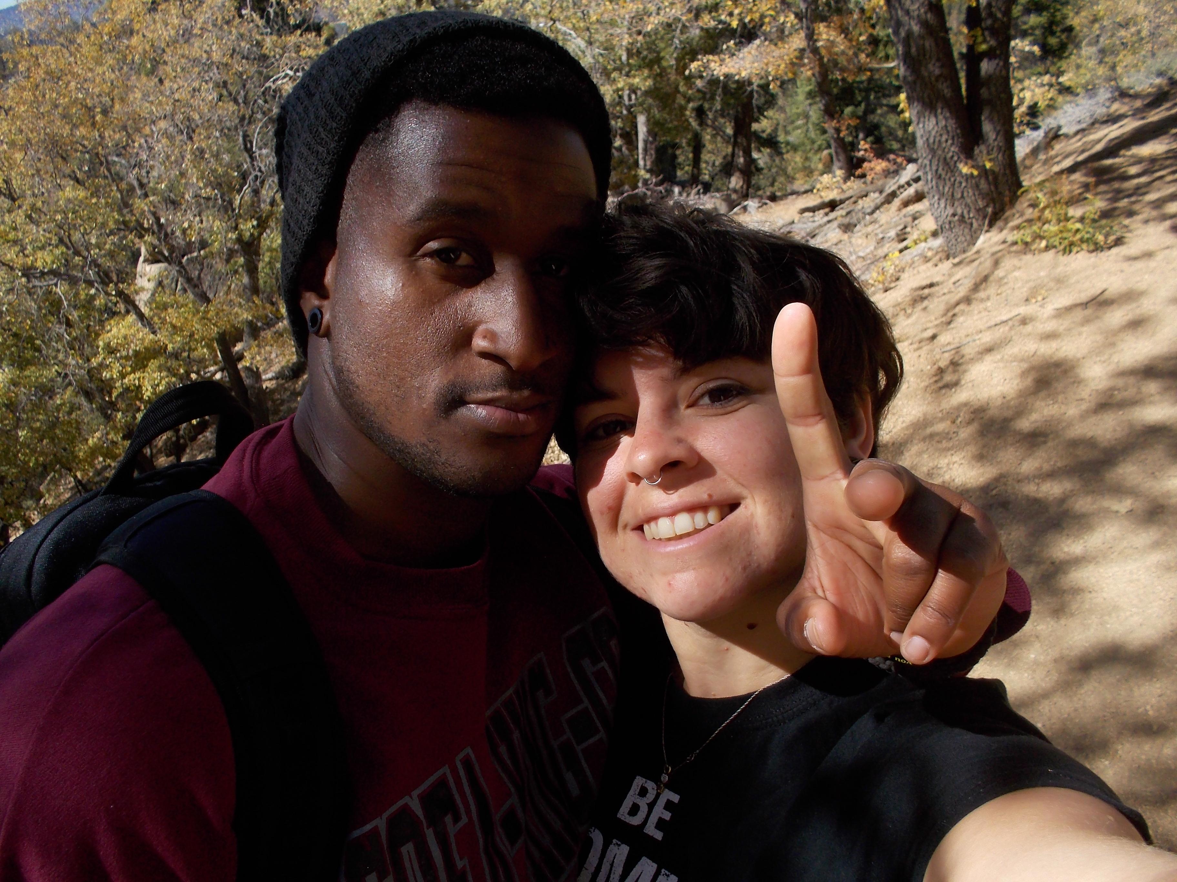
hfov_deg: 61.7
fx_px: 986
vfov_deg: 48.2
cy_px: 441
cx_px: 588
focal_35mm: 29
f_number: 3.3
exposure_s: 1/500
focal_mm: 4.1
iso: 80
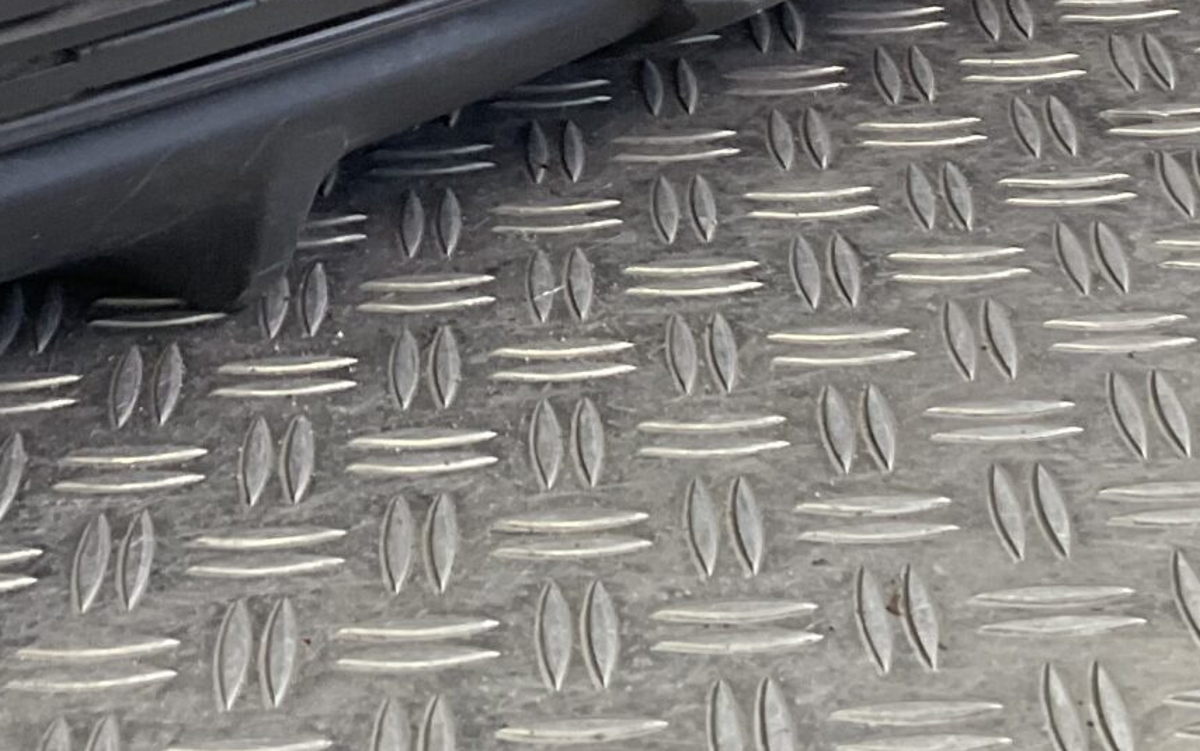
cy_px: -278
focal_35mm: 92
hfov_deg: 22.5
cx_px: 446
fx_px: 3010
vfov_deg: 13.6
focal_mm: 3
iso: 32
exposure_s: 1/100
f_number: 1.8
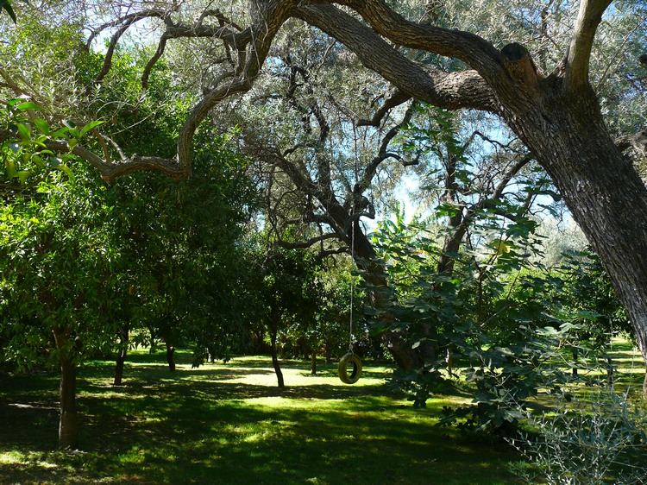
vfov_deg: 40.7
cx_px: 324
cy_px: 242
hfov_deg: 52.6
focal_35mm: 35
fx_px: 654
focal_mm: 7.4
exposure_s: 1/80
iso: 100
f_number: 2.8
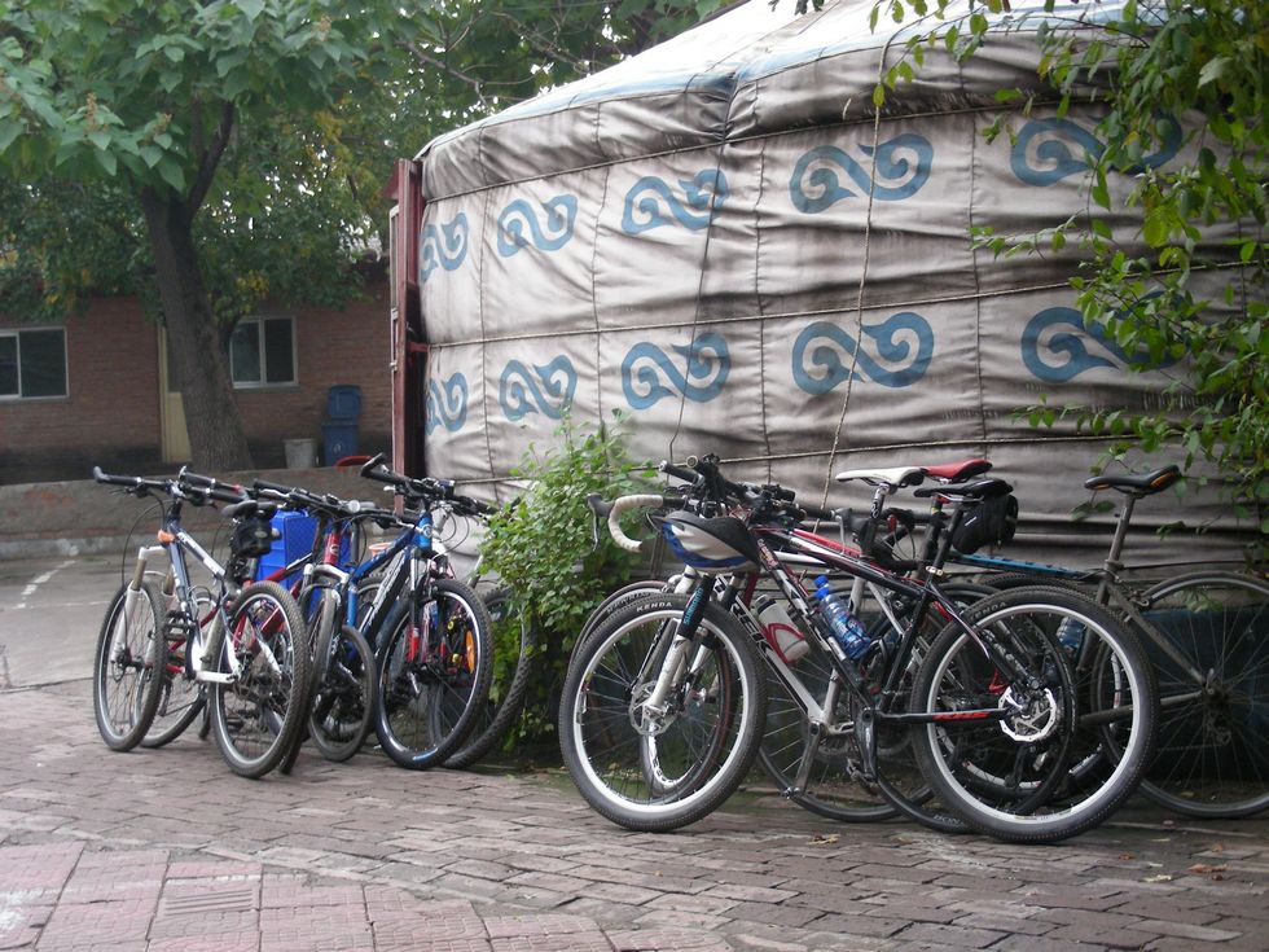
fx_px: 2310
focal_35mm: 63
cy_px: 476
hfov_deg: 30.7
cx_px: 634
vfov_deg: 23.3
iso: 105
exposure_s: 1/30
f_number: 3.5
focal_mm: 10.5
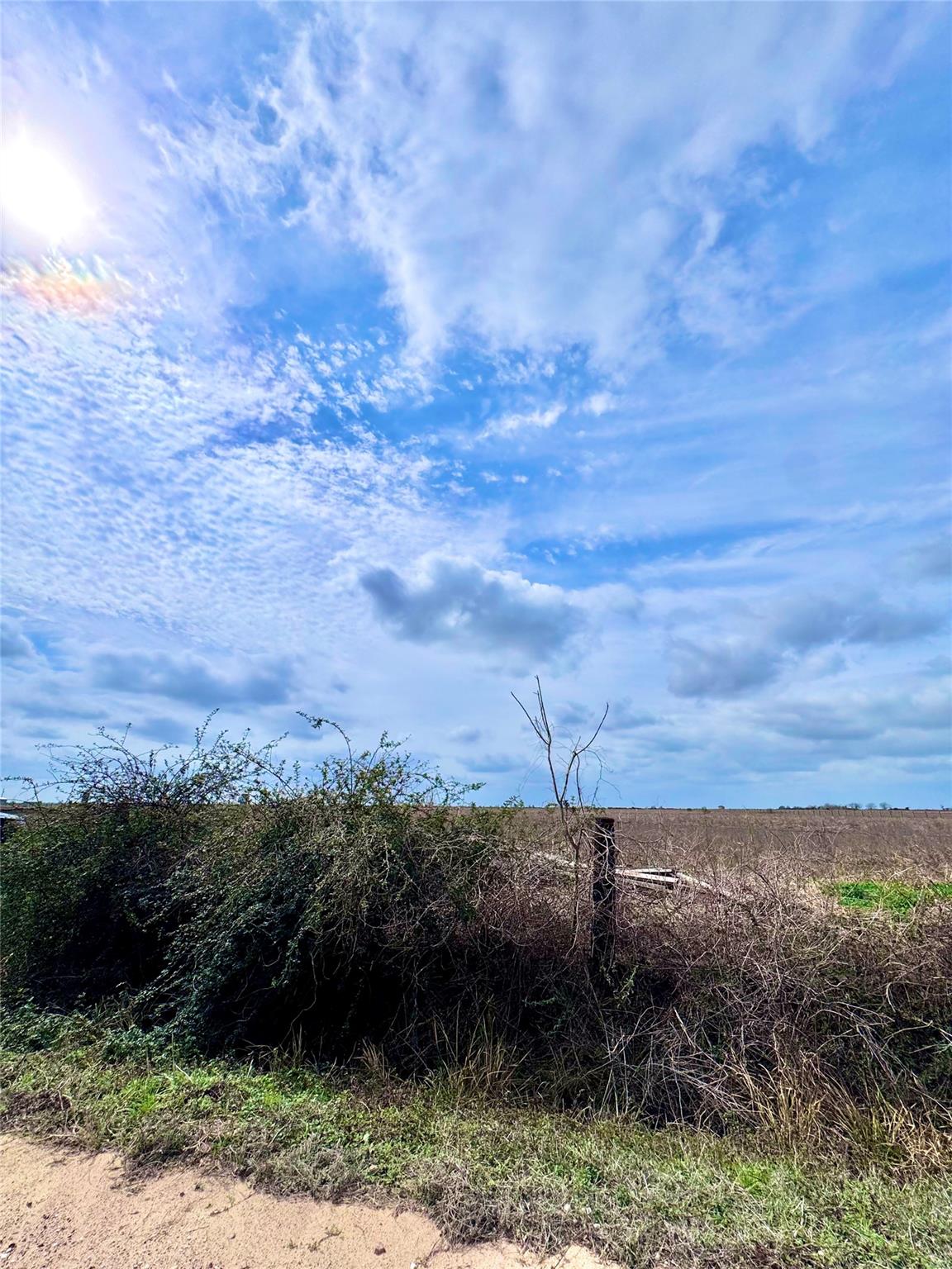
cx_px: 476
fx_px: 513
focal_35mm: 14
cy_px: 634
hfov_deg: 85.7
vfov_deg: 102.1
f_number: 2.2
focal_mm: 2.22
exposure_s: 1/7299
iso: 32
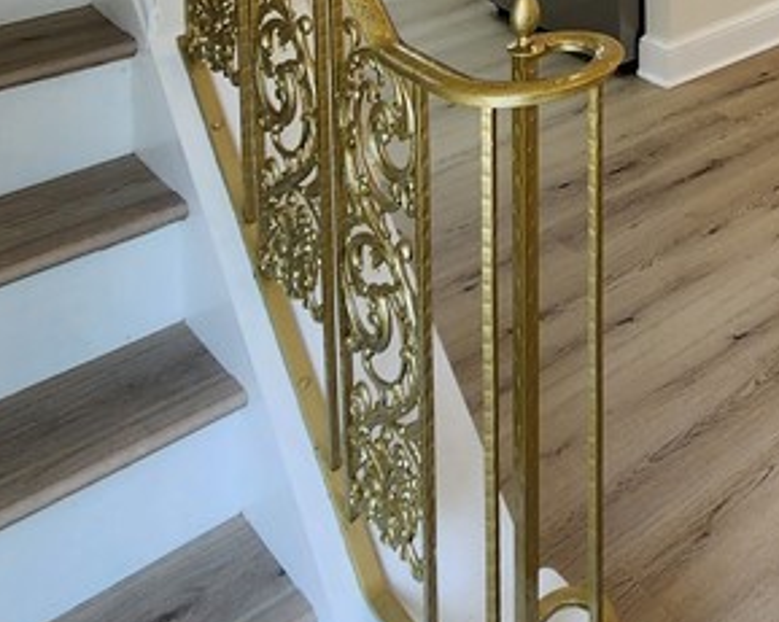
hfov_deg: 33.8
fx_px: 1037
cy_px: -329
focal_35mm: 45
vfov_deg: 24.9
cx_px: 922
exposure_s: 1/120
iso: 100
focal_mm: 2.2
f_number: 2.2
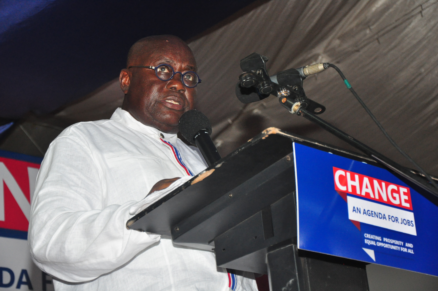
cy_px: 146
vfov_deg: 13.8
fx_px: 1203
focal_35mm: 99
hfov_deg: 20.6
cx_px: 219
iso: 1600
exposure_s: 1/250
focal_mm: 66
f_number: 5.3
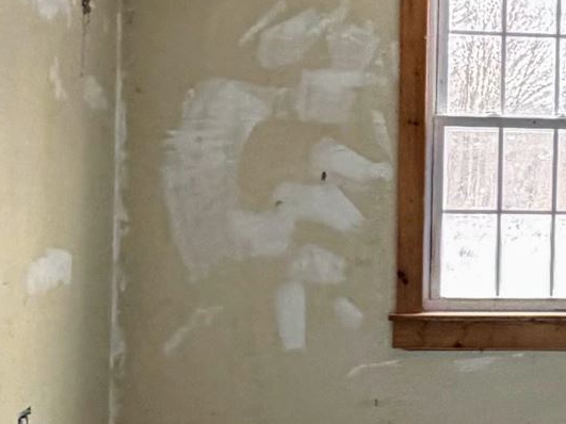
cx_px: 712
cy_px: 161
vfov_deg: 18.2
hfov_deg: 22.0
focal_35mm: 81
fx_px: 1324
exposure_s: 1/121
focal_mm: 2.22
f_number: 2.2
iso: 250
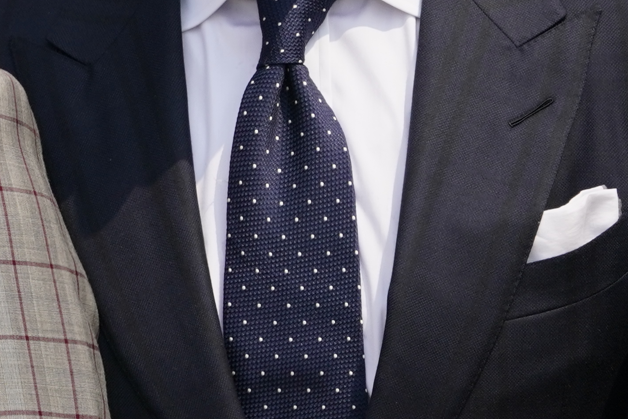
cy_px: 154
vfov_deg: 0.7
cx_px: -529
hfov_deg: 1.0
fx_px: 36187
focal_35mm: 2075
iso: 320
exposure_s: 1/1600
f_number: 6.3
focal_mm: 493
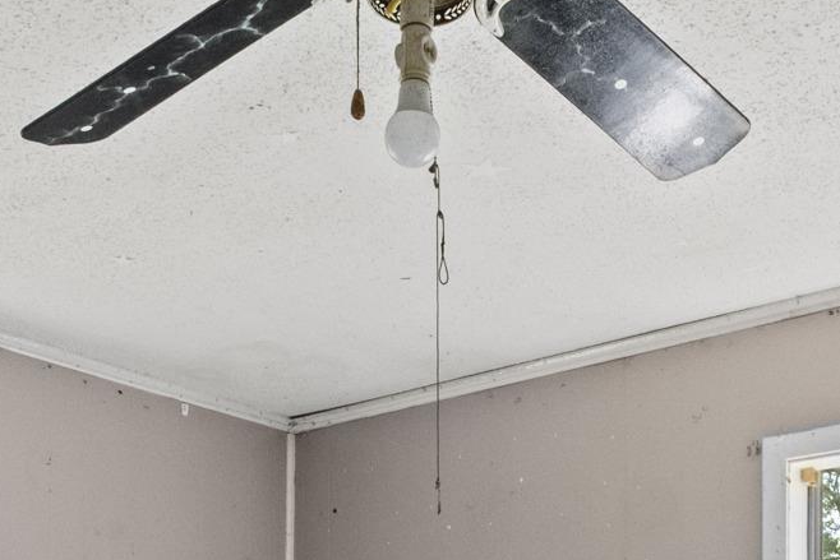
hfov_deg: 35.0
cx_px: 463
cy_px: 769
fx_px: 1330
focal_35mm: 57
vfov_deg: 21.1
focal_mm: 10
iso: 1600
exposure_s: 1/15
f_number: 9
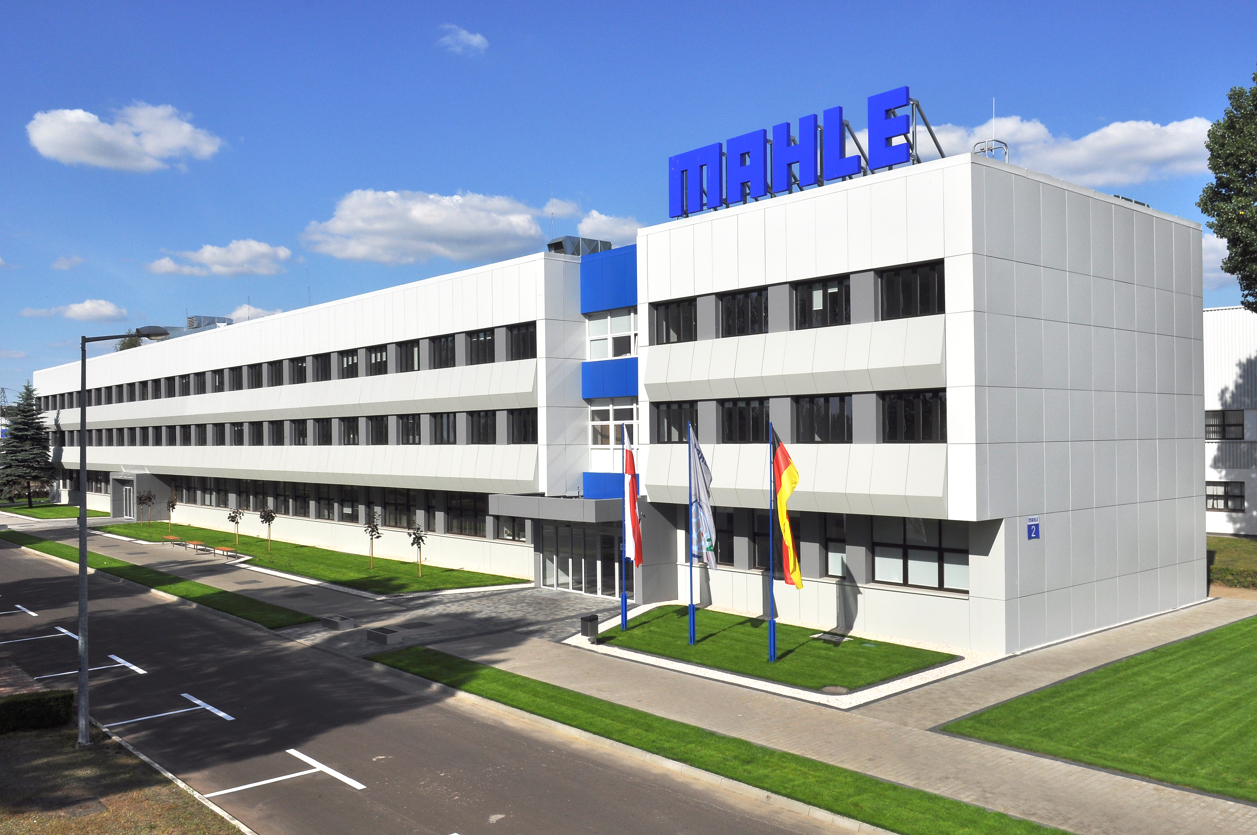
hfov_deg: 62.0
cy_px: 418
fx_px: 1046
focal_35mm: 30
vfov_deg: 43.5
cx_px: 628
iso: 200
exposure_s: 1/640
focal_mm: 20
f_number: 11
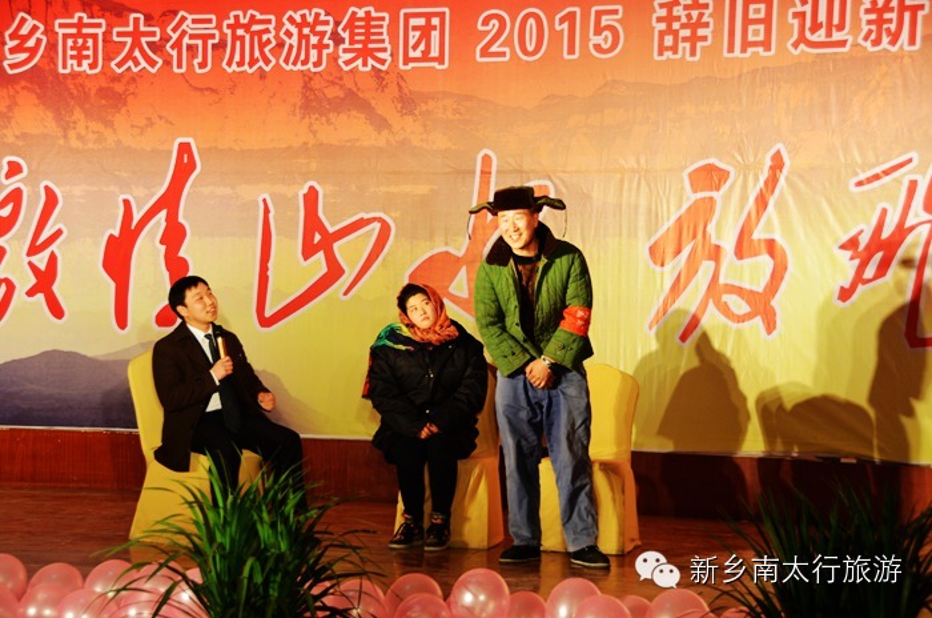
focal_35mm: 72
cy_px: 309
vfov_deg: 18.9
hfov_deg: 28.1
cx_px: 466
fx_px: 1861
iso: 400
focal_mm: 48
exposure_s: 1/90
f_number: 4.5
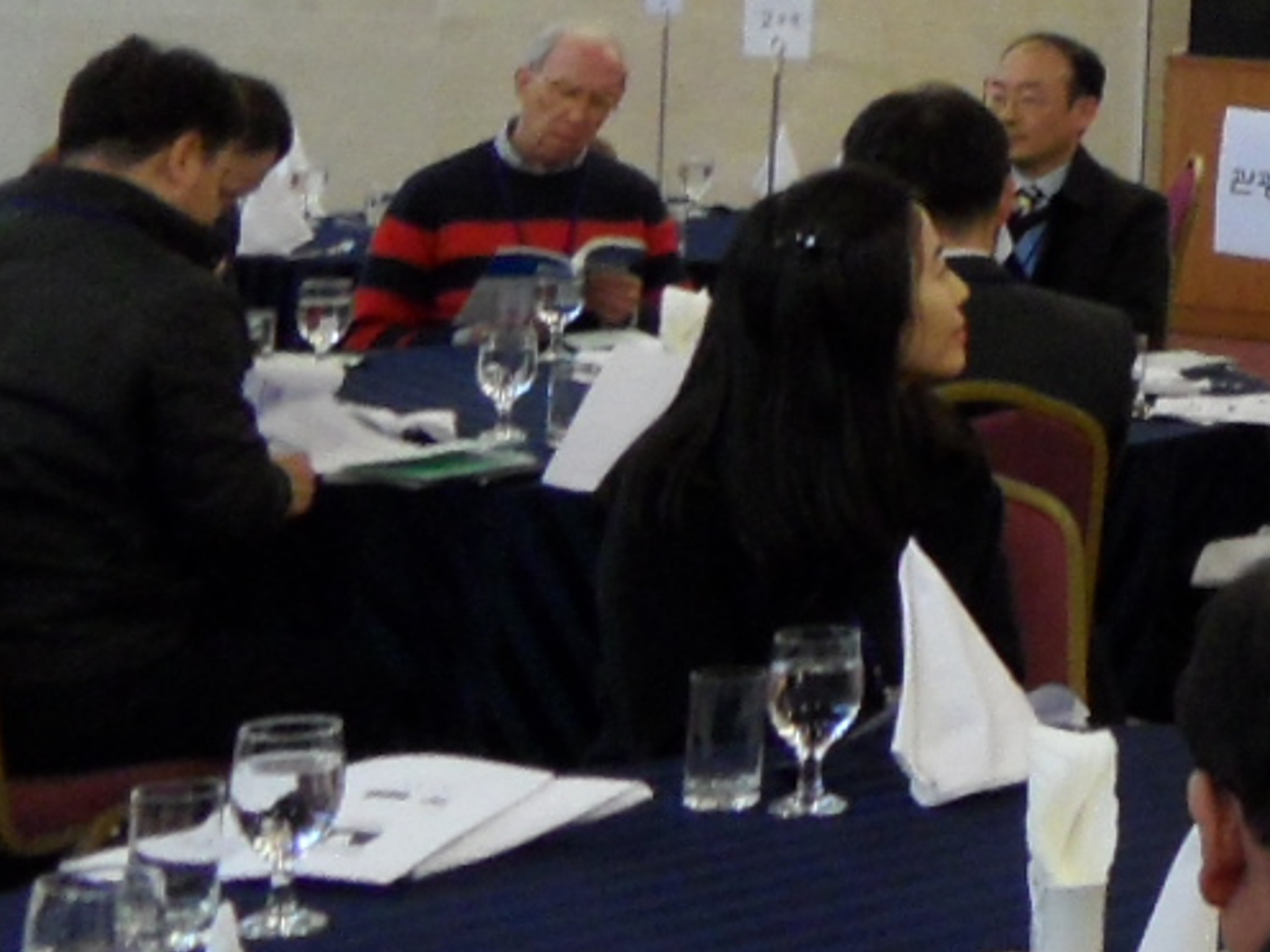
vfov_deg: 14.2
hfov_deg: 15.8
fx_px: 3632
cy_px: -345
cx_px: 2496
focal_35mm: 99
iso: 240
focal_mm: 3.9
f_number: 3.2
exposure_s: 1/15
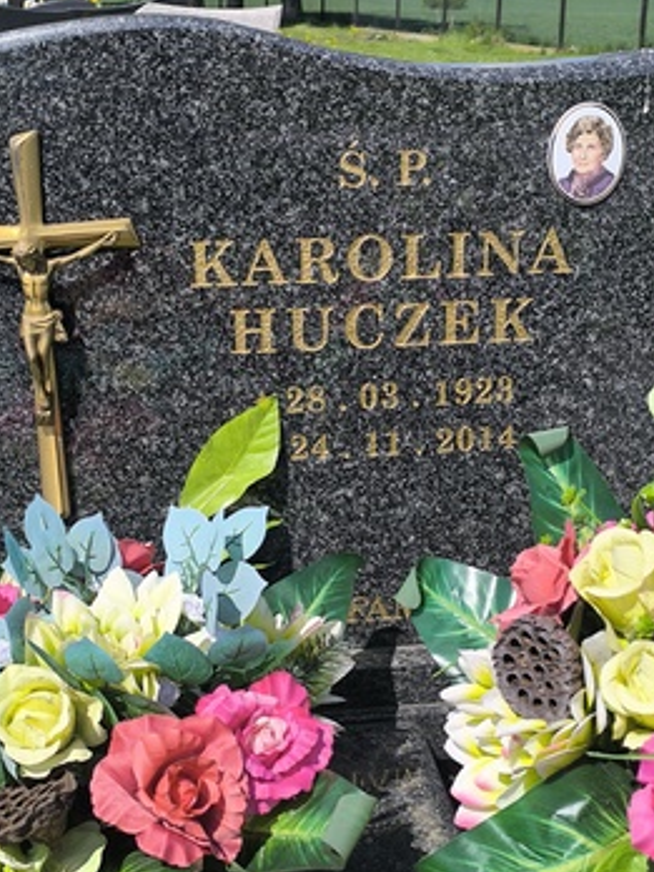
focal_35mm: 54
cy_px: 454
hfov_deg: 27.0
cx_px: 313
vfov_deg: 35.5
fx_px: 1360
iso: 50
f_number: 1.65
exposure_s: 1/1269
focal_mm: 6.14
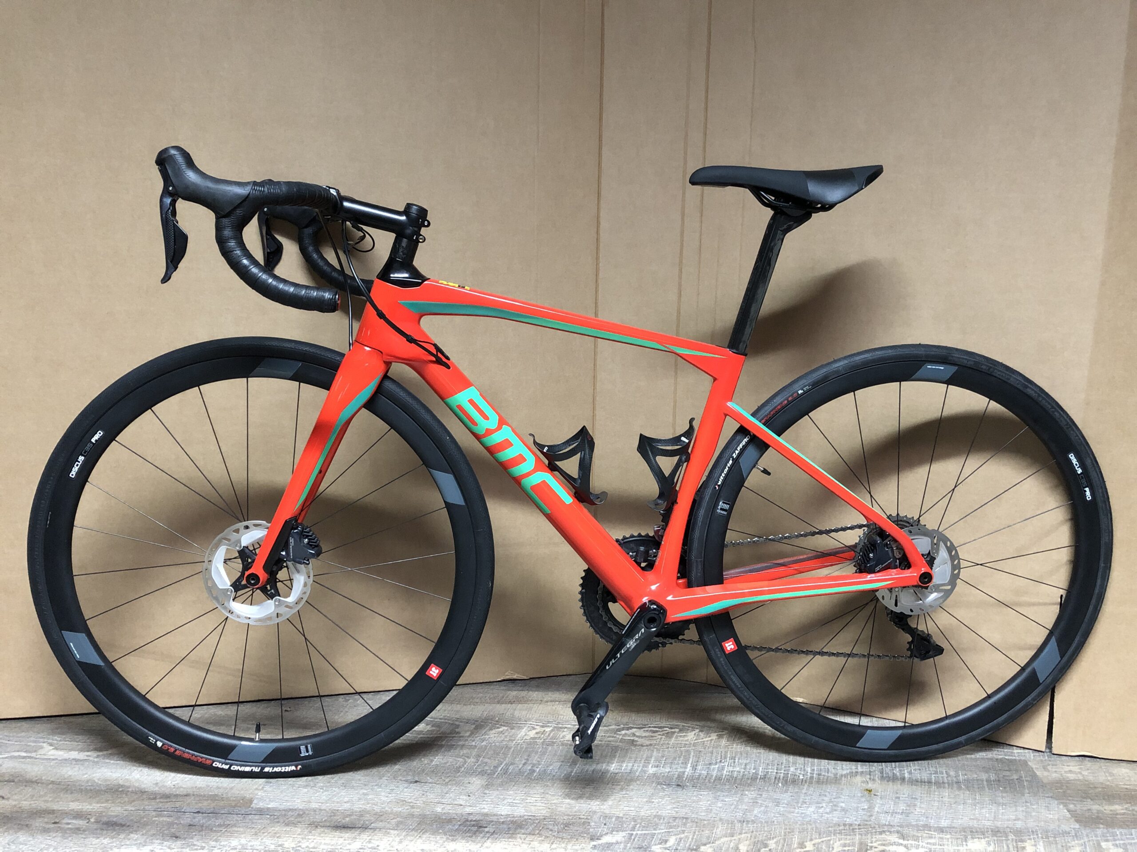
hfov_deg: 63.4
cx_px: 568
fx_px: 920
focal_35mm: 28
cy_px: 426
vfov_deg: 49.7
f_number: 1.8
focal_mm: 3.99
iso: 100
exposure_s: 1/5
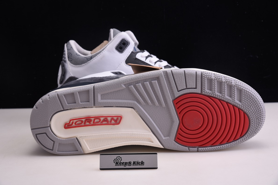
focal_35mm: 86
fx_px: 664
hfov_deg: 23.6
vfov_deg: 15.9
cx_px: 140
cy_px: 92
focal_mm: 85
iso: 100
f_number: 13
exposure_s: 1/125
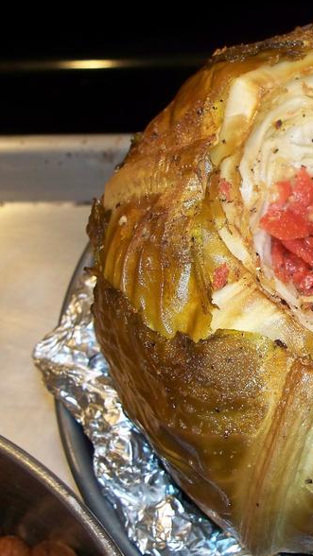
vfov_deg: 34.9
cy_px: 269
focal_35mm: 60
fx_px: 885
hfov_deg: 19.1
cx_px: 364
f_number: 2.8
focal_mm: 7.54
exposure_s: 1/50
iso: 200
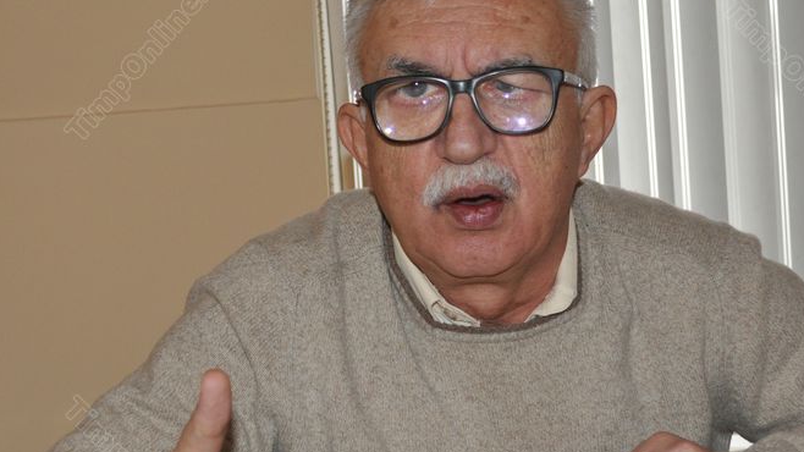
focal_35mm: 71
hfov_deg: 29.8
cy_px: 269
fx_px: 1510
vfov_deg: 17.0
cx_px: 464
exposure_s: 1/60
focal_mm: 29
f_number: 4.5
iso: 800
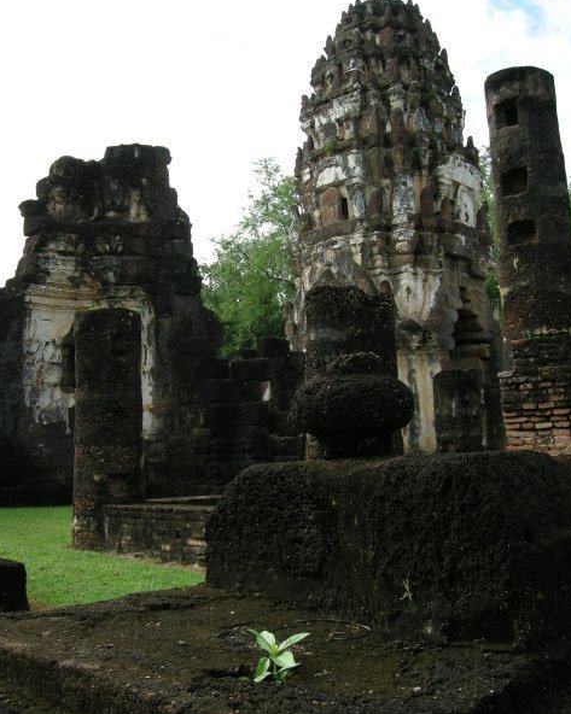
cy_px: 359
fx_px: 803
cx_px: 287
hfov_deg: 39.1
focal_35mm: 38
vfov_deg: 48.0
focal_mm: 7.5
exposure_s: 1/177
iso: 64
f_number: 4.3
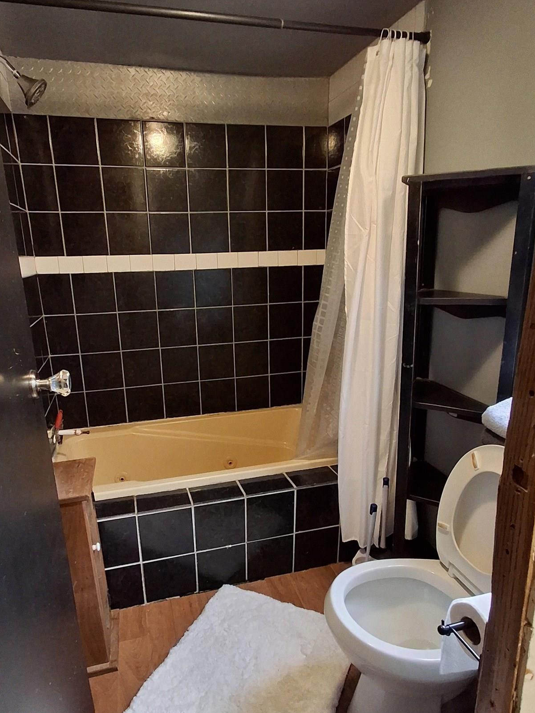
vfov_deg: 73.8
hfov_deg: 58.8
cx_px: 246
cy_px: 384
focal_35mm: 23
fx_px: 474
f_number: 2.2
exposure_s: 1/40
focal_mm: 1.64
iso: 250
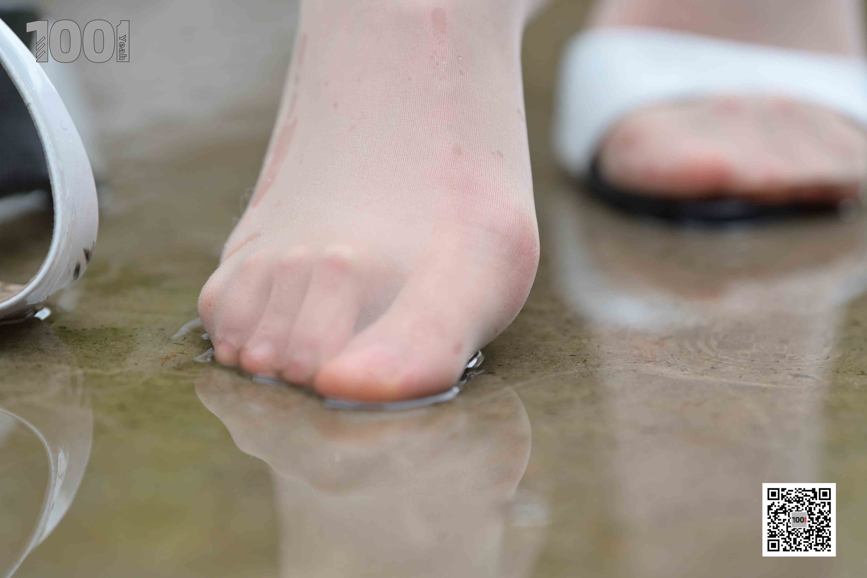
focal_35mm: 200
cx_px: 434
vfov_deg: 6.9
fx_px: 4816
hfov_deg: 10.3
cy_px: 289
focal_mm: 200
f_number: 4
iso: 640
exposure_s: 1/250
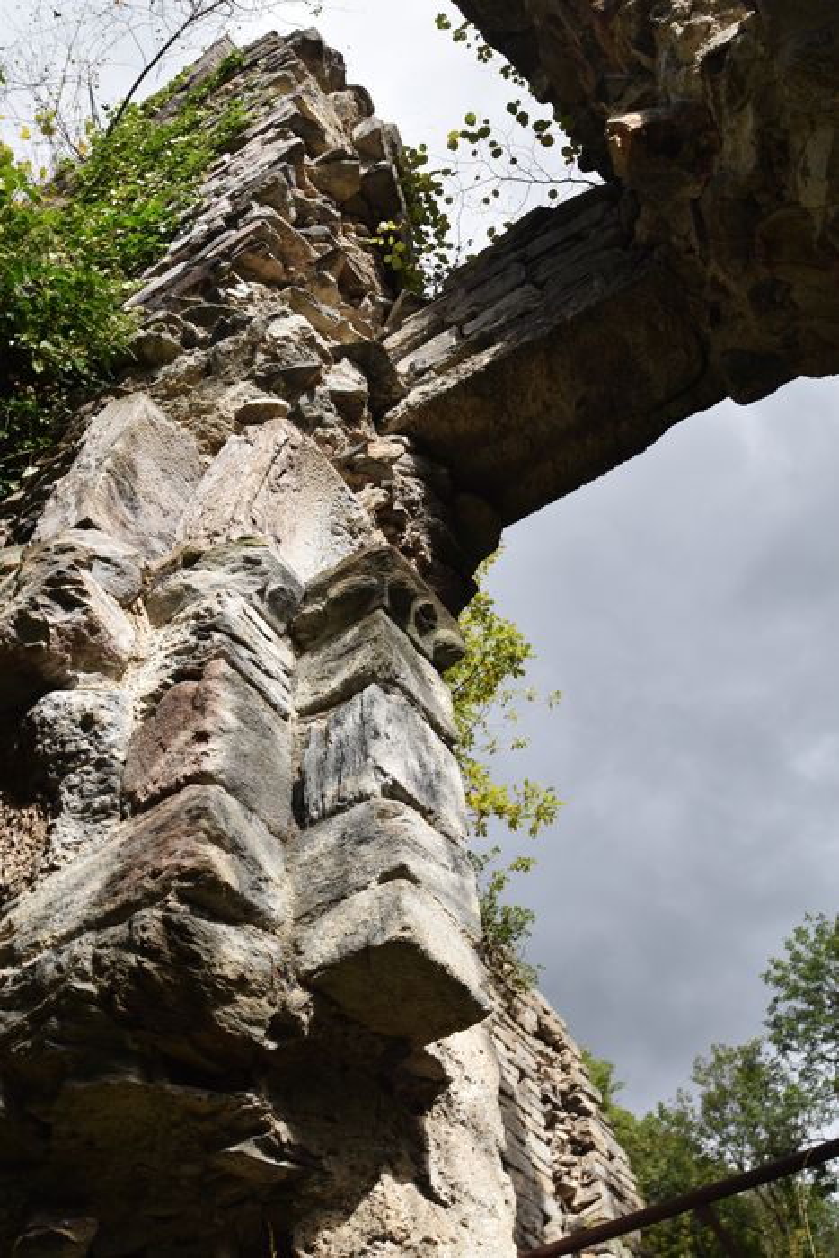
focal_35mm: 36
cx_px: 420
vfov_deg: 53.1
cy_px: 629
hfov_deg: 36.9
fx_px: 1258
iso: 200
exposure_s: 1/250
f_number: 8
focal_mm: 24
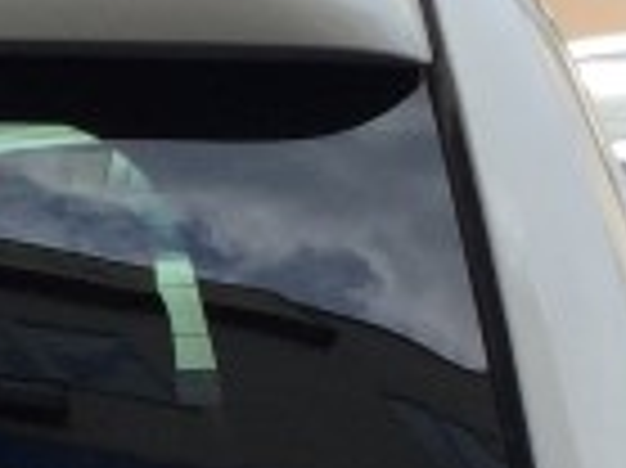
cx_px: -477
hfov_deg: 8.9
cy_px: 1148
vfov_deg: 6.6
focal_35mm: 214
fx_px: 3867
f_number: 2.2
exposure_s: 1/1236
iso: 32
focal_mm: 4.15
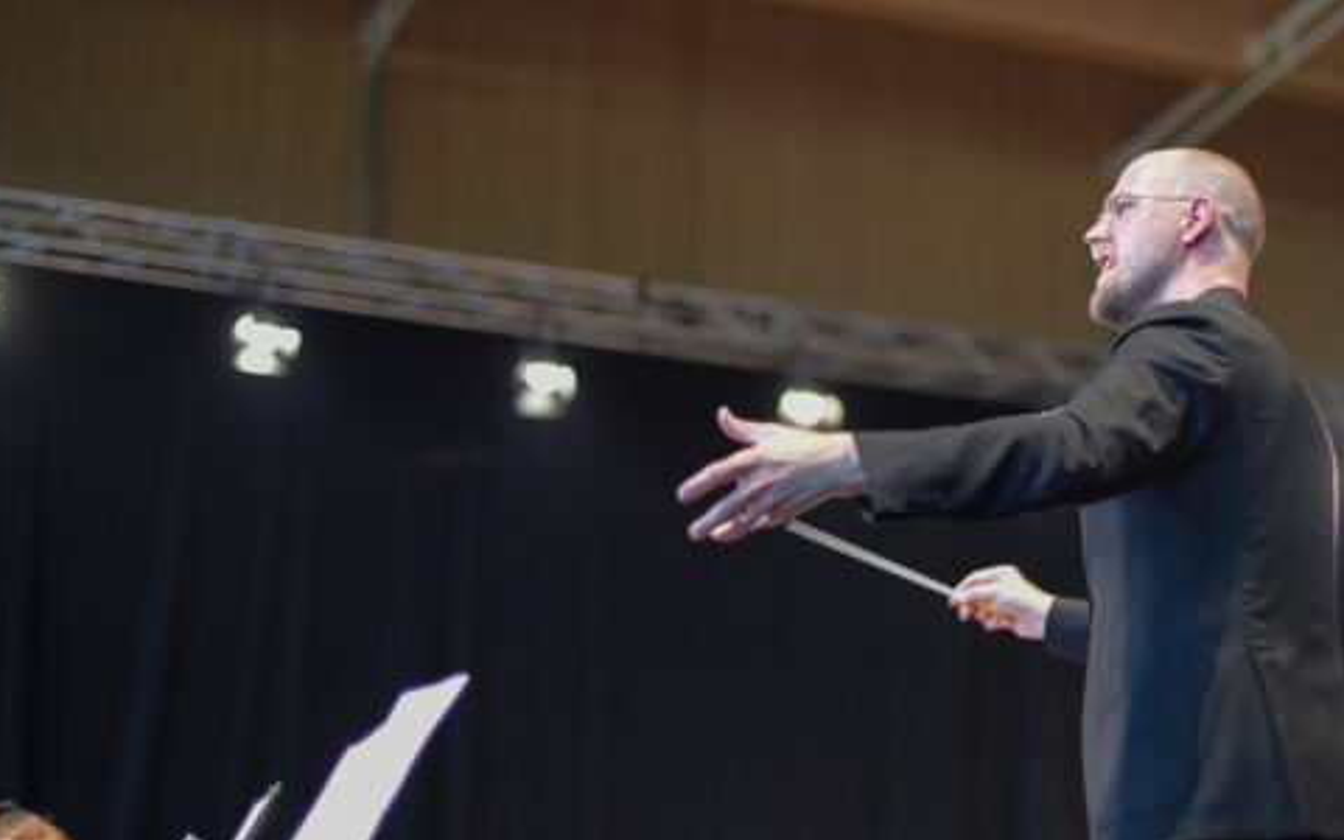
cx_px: 876
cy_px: 468
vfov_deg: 18.9
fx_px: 2527
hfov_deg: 29.6
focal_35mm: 69
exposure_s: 1/200
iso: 1000
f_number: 1.4
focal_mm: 50
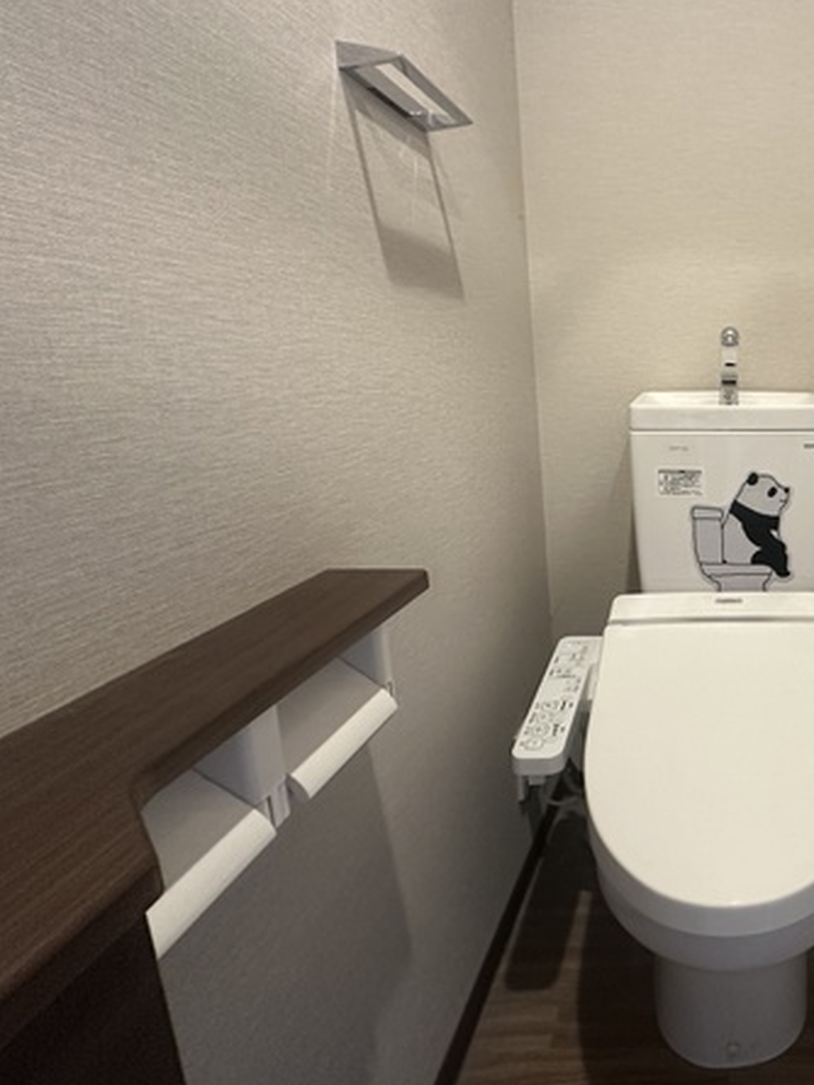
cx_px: 751
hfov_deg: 52.7
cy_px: 516
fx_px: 689
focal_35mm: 22
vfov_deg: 76.3
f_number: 2.2
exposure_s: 1/60
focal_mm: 2.22
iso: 400
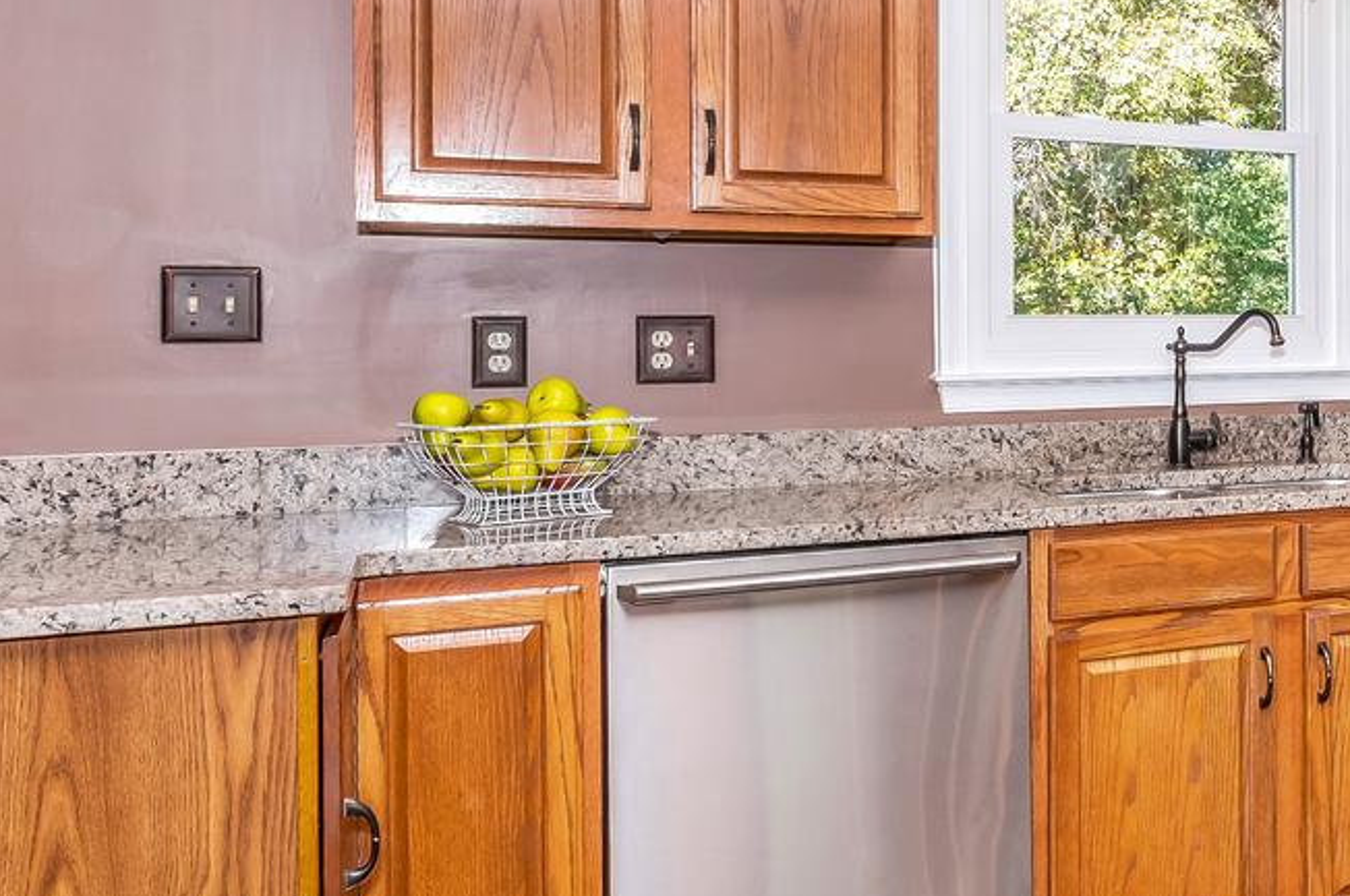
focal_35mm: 44
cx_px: 1549
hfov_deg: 36.3
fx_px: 1648
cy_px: 317
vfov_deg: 30.3
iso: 500
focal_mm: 14
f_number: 8
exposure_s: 1/60
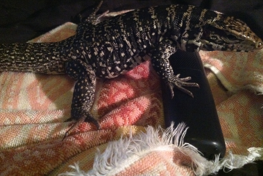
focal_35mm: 37
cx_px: 129
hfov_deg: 51.9
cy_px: 77
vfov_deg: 35.9
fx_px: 270
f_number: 2.8
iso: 1000
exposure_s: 1/15
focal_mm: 3.85
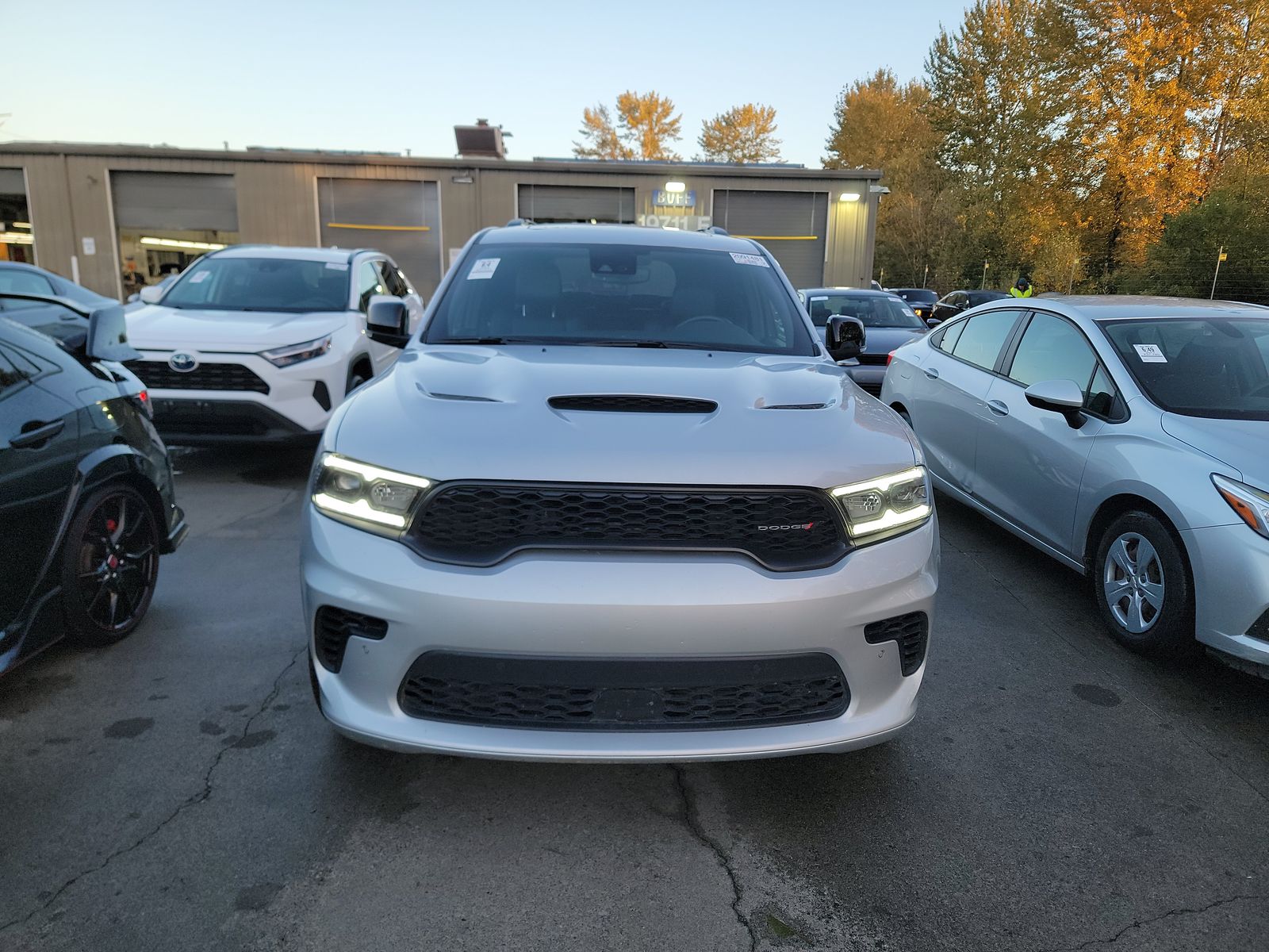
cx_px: 634
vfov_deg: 56.8
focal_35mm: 24
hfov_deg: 71.6
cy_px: 476
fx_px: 880
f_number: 1.8
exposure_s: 1/119
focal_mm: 6.7
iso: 62
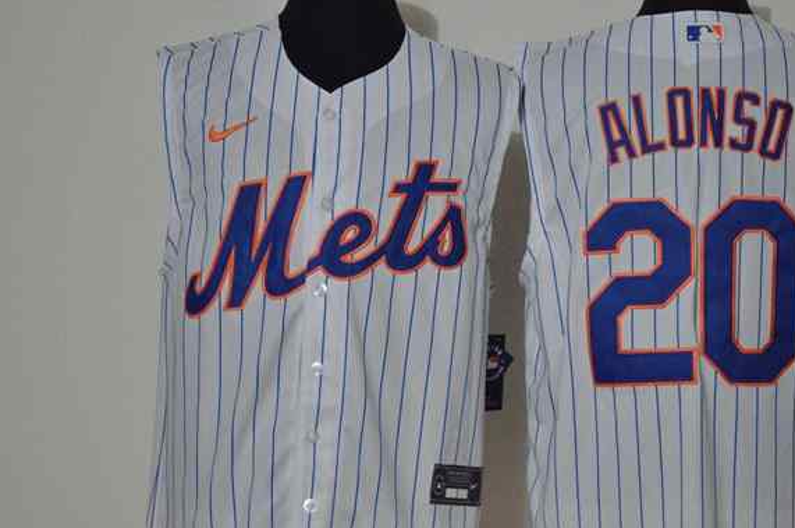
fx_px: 2315
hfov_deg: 19.4
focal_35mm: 105
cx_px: 512
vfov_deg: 13.0
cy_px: 277
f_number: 4.8
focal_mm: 50
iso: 4000
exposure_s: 1/60
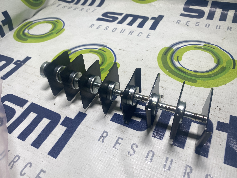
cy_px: 89
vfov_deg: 53.1
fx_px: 178
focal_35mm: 26
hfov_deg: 67.3
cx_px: 118
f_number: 1.8
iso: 32
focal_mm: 4.25
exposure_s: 1/151
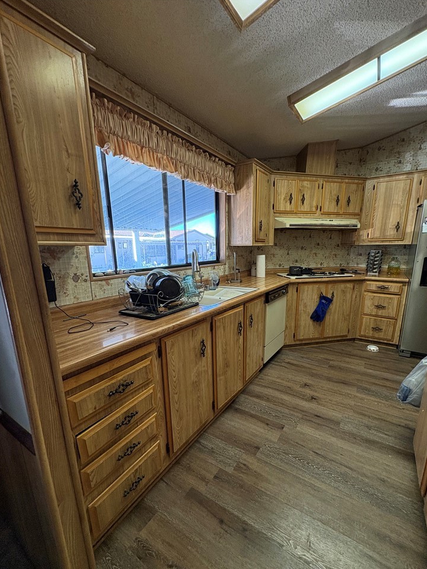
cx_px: 227
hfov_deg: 81.6
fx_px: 247
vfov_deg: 98.0
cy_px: 303
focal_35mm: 15
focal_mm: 2.22
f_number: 2.2
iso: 200
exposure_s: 1/60
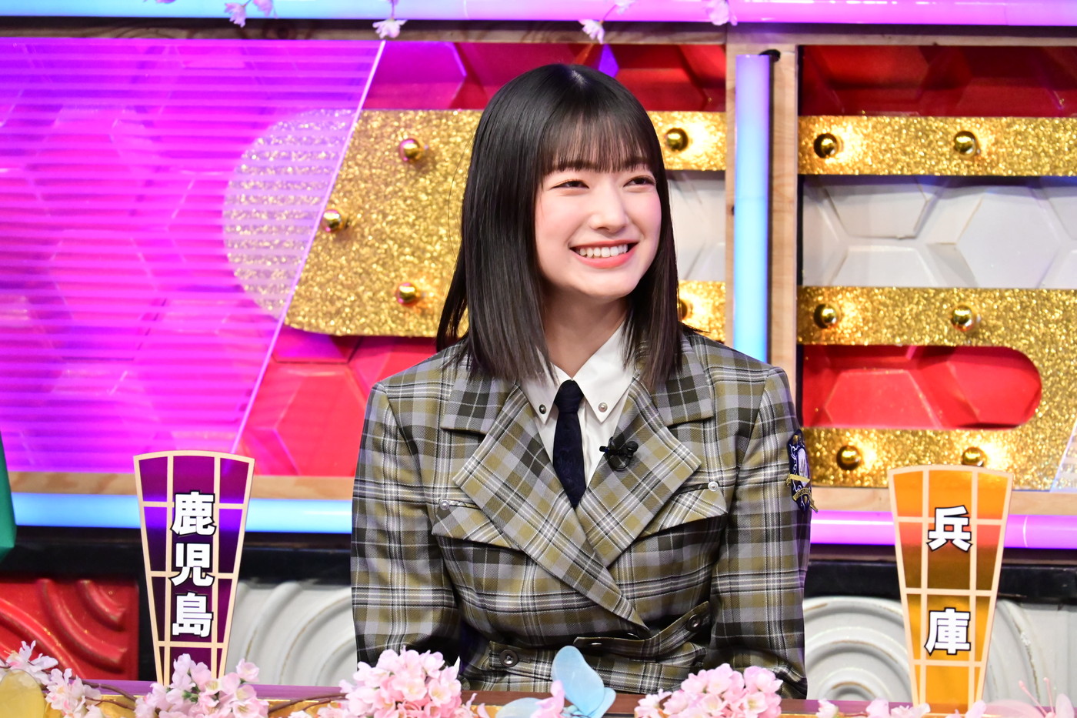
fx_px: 11217
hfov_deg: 5.5
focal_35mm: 375
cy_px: 359
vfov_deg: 3.7
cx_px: 538
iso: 4000
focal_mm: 250
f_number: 7.1
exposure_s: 1/250
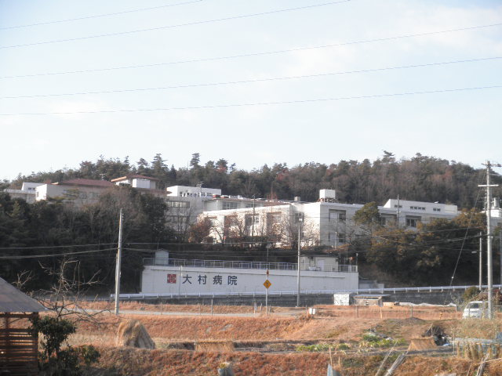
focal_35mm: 73
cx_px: 251
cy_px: 188
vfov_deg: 20.2
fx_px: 1059
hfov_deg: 26.7
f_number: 4
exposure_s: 1/250
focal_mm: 12.9
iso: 64
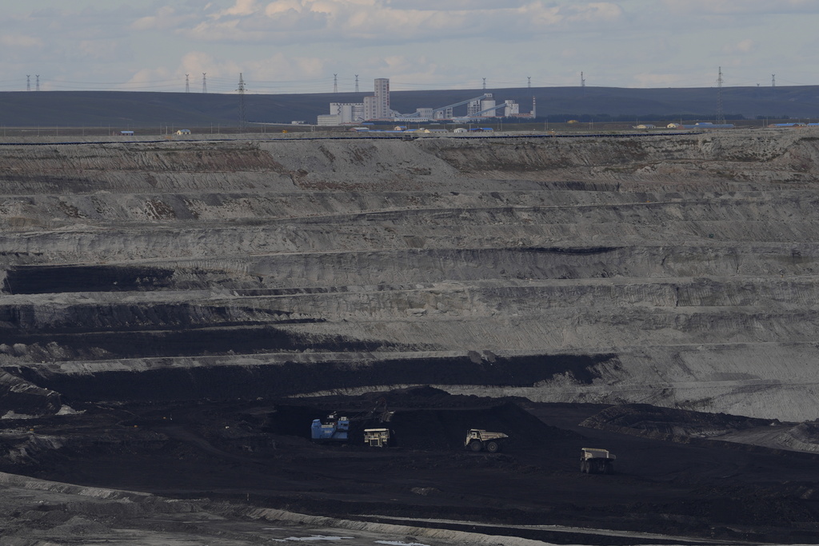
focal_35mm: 300
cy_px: 273
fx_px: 6825
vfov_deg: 4.6
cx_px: 410
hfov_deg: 6.9
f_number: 5.6
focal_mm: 200
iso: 160
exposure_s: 1/1000
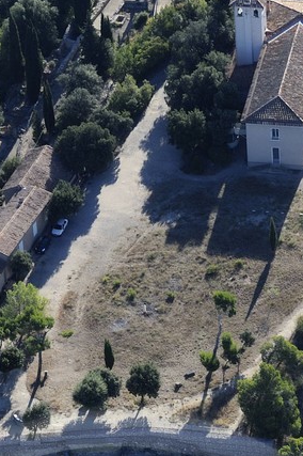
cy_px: 742
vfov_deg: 7.7
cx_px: 117
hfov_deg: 5.2
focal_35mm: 262
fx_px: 3313
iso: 400
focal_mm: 70
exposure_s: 1/800
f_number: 5
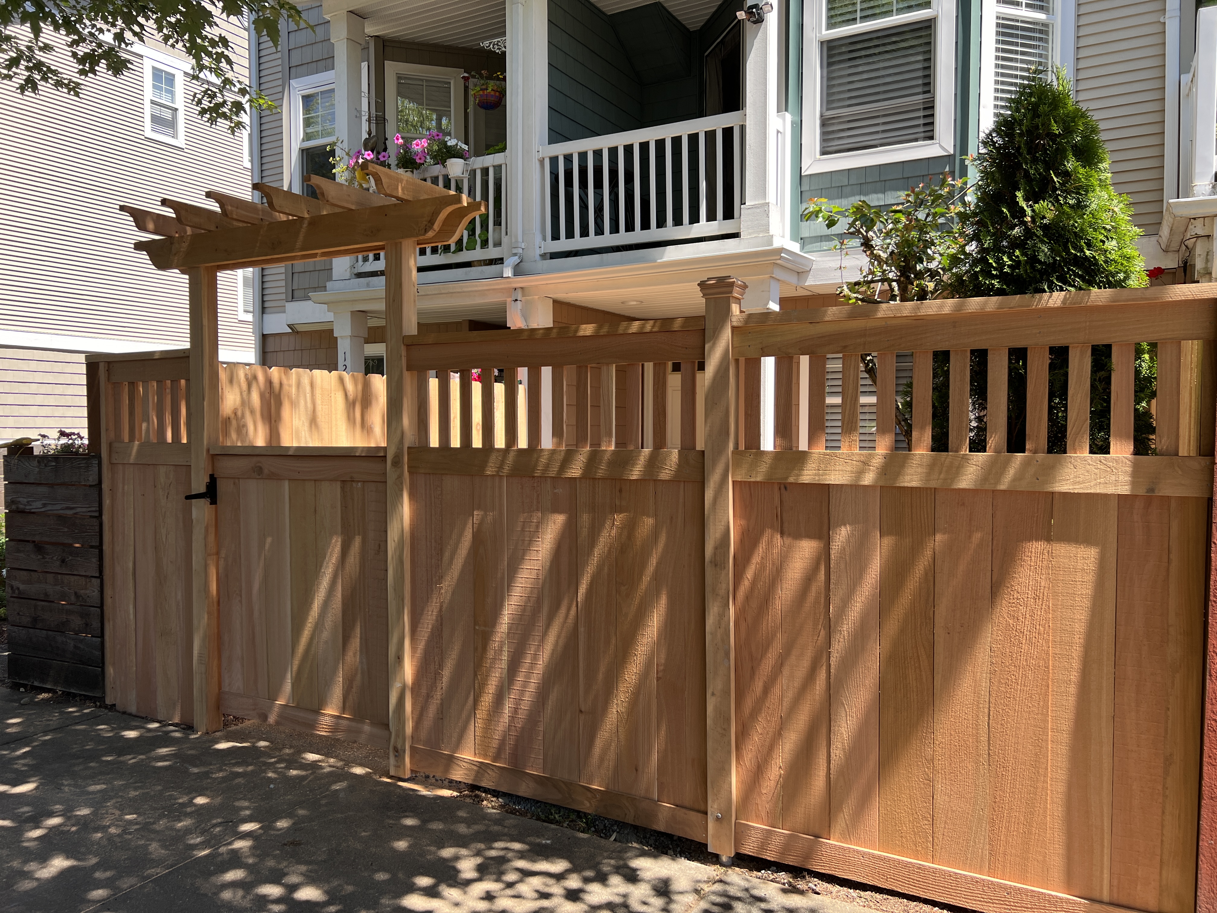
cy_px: 456
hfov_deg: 67.3
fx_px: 914
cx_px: 608
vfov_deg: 53.1
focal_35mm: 26
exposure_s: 1/687
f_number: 1.5
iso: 50
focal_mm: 5.7
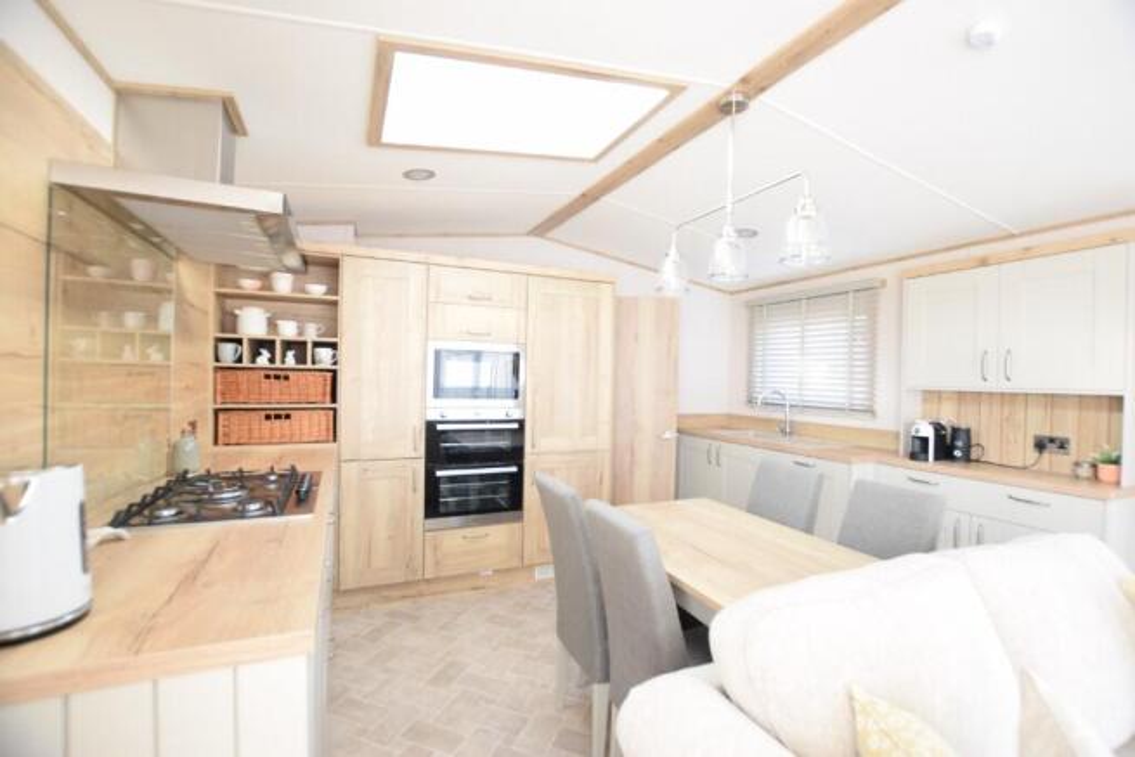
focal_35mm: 15
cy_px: 378
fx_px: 473
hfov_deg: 100.4
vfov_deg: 77.4
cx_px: 568
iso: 200
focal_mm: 10
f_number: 3.5
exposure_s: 1/20
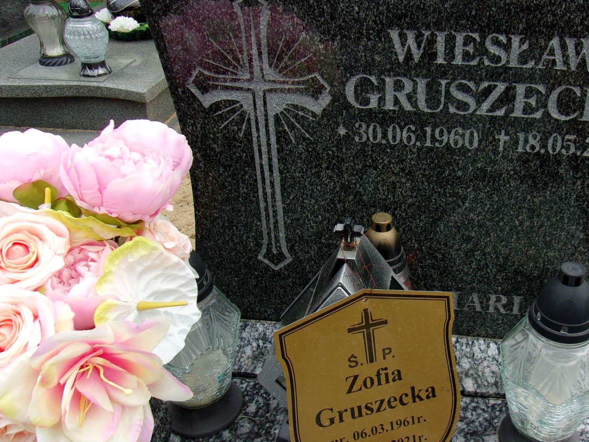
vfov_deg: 37.7
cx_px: 404
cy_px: 200
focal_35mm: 38
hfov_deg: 48.0
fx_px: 647
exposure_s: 1/400
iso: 80
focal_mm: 4.9
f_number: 3
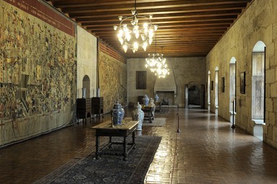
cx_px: 128
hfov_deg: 55.8
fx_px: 261
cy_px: 89
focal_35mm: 34
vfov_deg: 38.8
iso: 800
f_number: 5.6
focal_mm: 31
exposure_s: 1/8
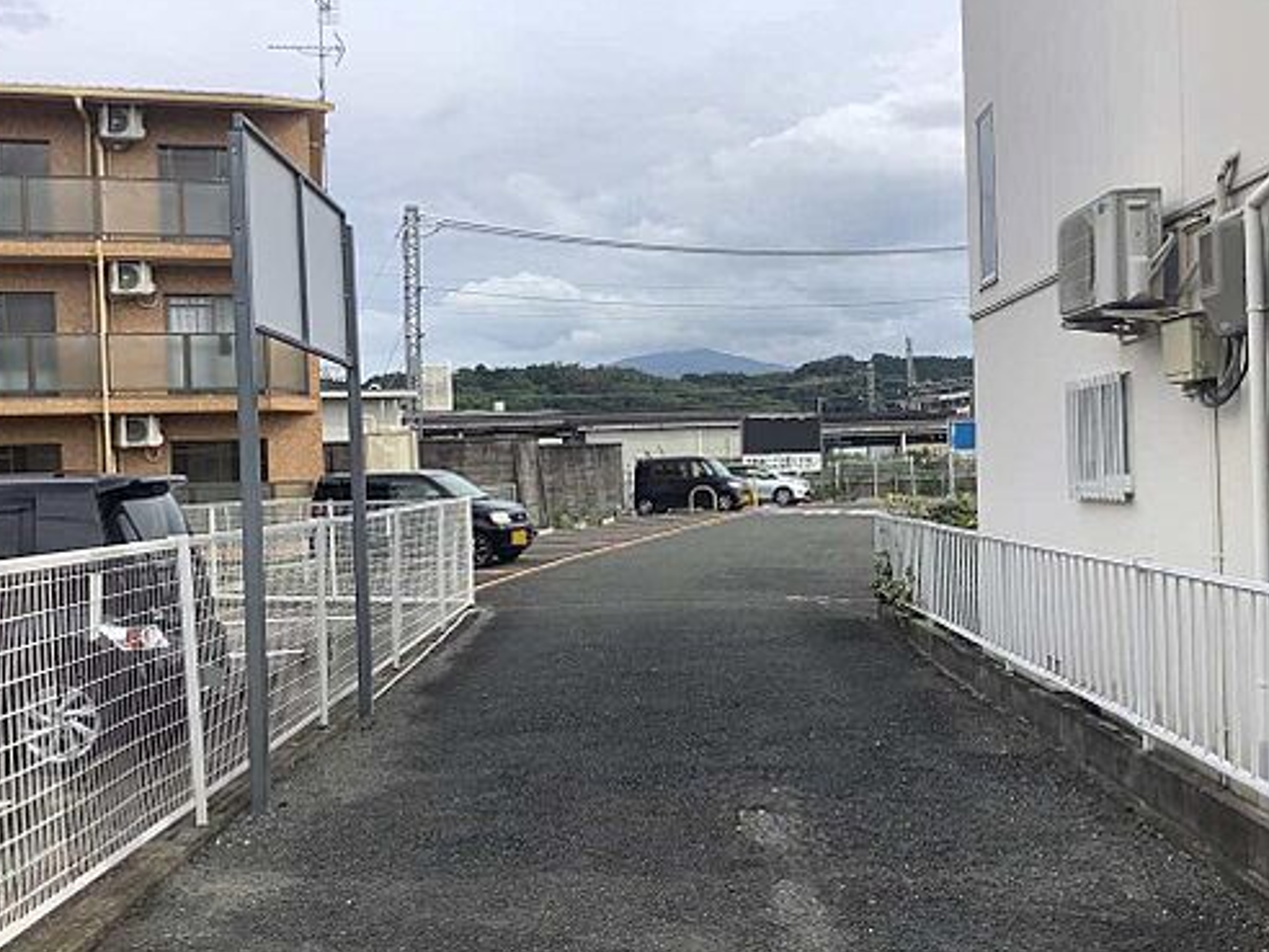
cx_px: 616
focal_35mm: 32
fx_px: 1173
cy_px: 481
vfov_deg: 44.2
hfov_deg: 56.8
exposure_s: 1/1294
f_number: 2.4
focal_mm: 3.3
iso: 25
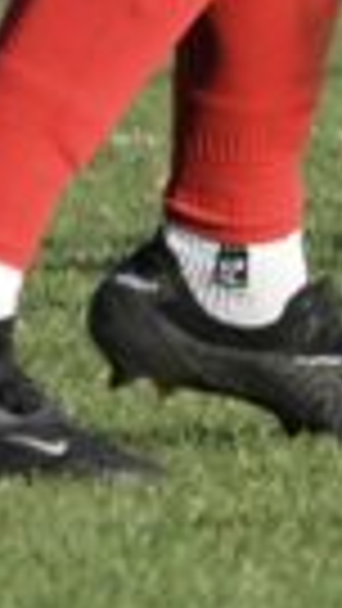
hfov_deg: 0.5
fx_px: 40891
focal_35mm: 2538
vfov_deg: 0.9
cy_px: -678
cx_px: 1606
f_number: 13
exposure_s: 1/1600
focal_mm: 320
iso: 4000
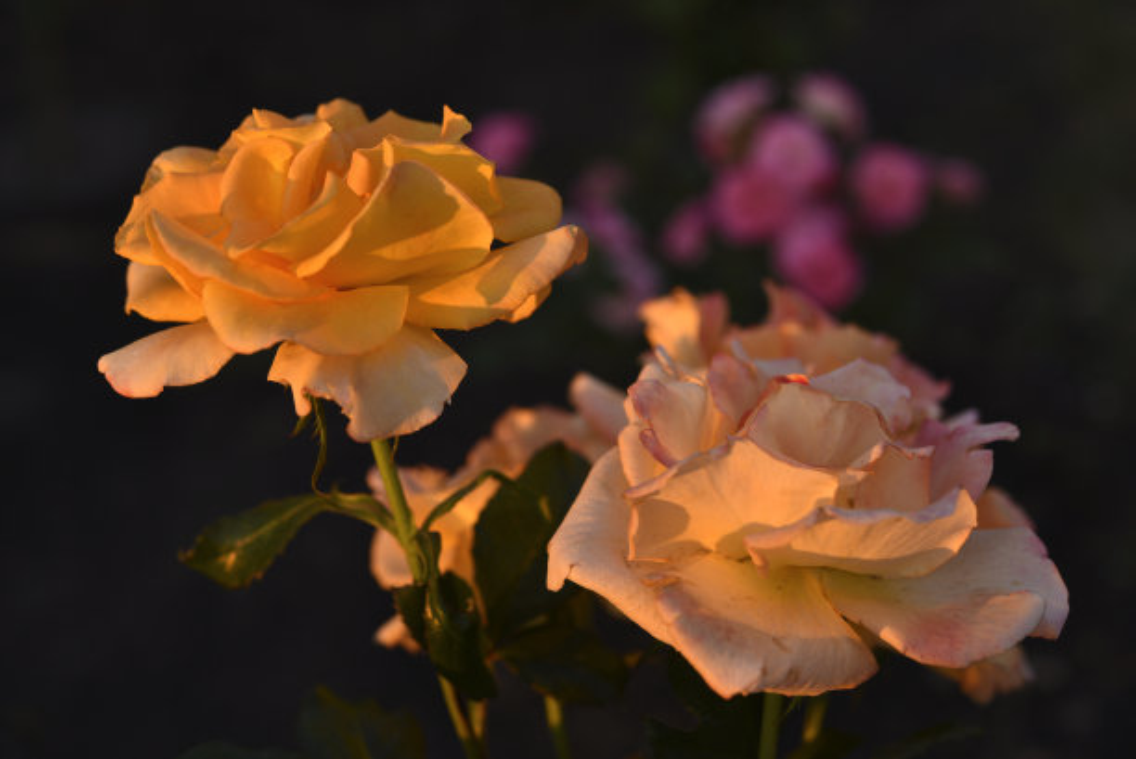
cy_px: 380
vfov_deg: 22.7
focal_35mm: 60
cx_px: 568
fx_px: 1895
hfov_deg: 33.4
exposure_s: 1/80
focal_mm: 60
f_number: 6.3
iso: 100
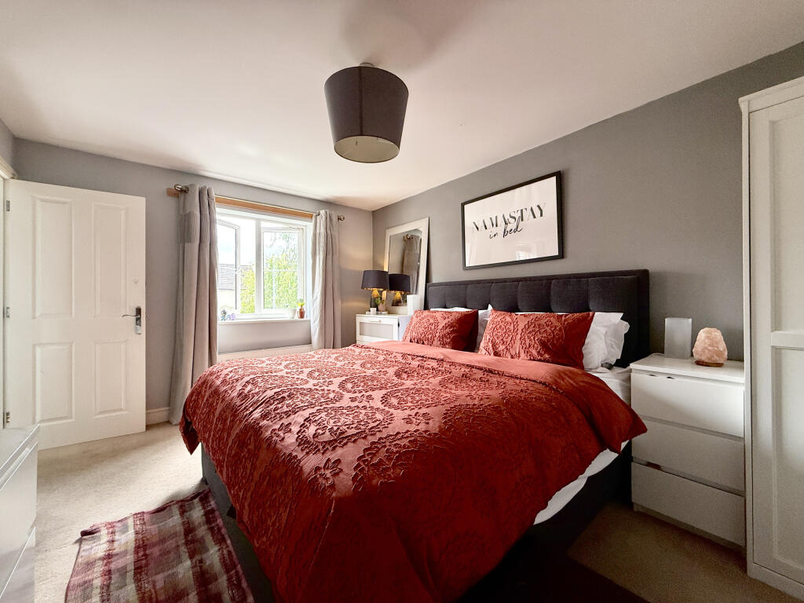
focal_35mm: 14
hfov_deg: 102.1
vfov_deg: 85.7
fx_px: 325
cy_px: 302
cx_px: 402
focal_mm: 2.22
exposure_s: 1/99
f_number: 2.2
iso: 125
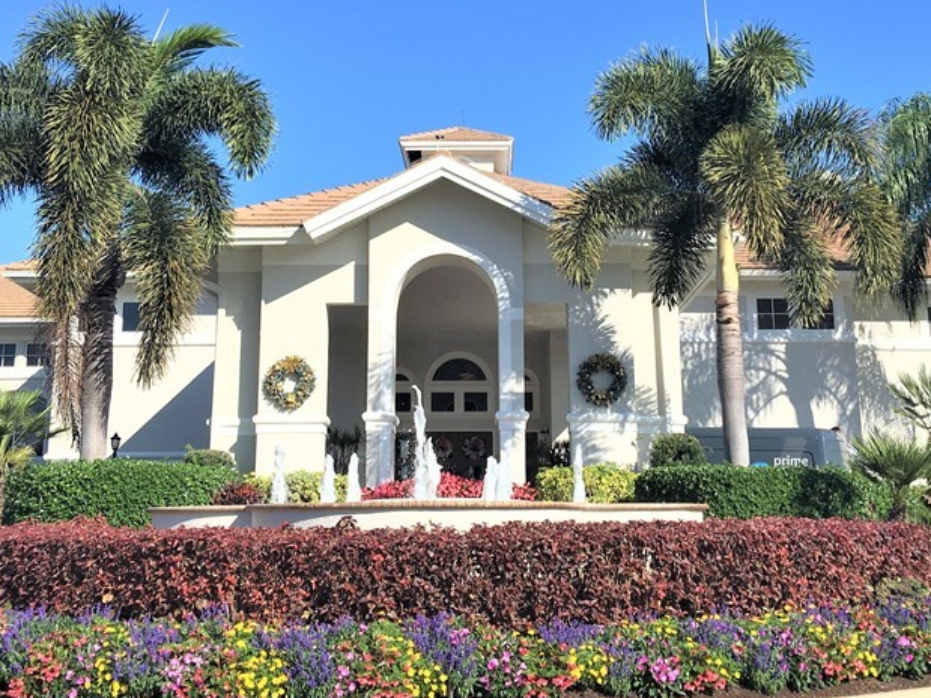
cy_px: 220
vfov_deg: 30.0
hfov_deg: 39.7
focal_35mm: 48
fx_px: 1291
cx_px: 492
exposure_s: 1/2331
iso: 25
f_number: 2.2
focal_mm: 4.15
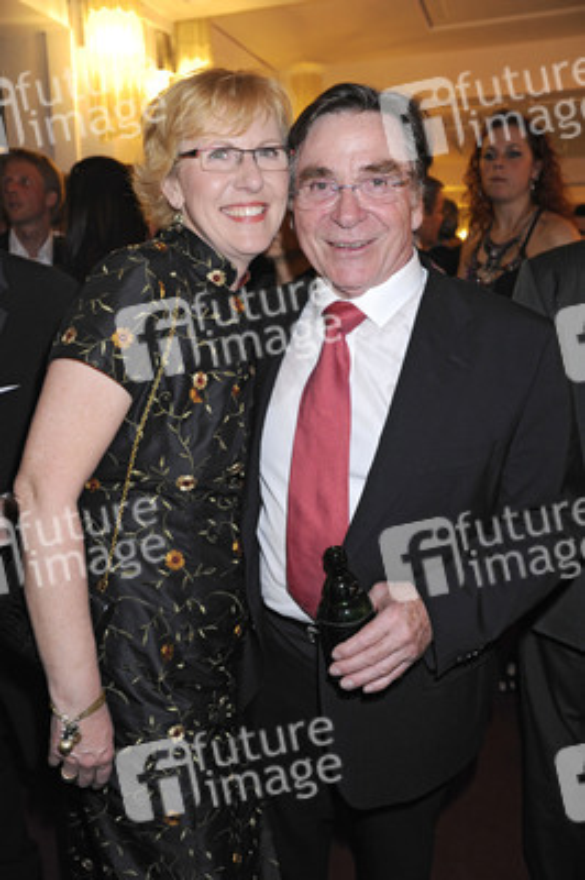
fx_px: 684
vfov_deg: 65.5
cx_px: 292
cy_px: 440
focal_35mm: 28
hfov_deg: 46.3
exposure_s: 1/50
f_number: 5
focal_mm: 28
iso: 1600
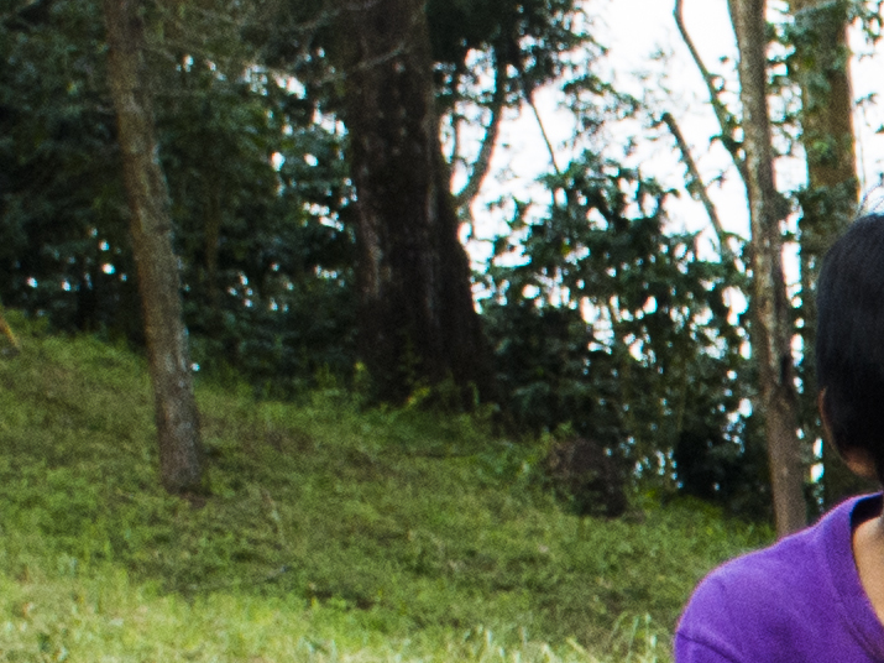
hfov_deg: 5.3
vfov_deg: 4.0
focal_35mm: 363
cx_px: 2258
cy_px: 1328
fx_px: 9268
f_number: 5
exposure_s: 1/640
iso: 640
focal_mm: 30
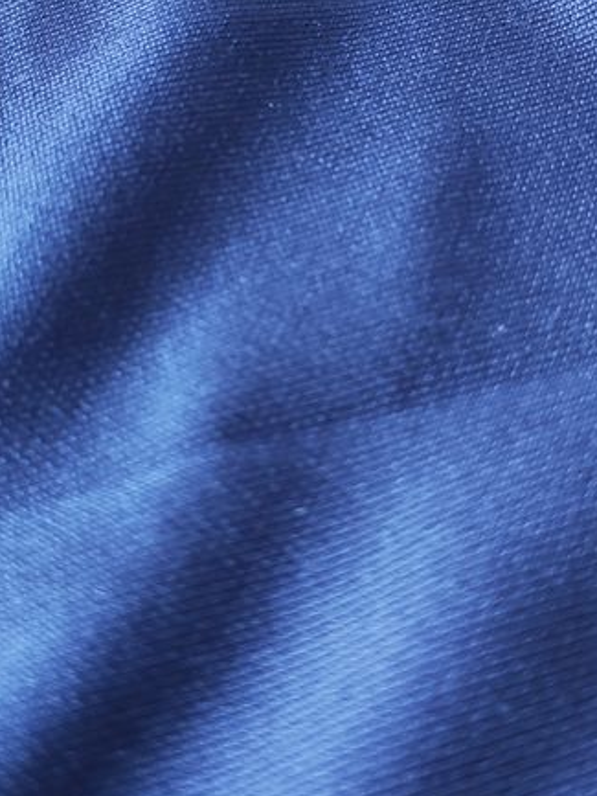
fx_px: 1379
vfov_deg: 31.1
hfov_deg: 24.4
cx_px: 272
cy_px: 121
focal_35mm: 60
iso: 155
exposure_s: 1/50
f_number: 1.75
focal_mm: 4.77
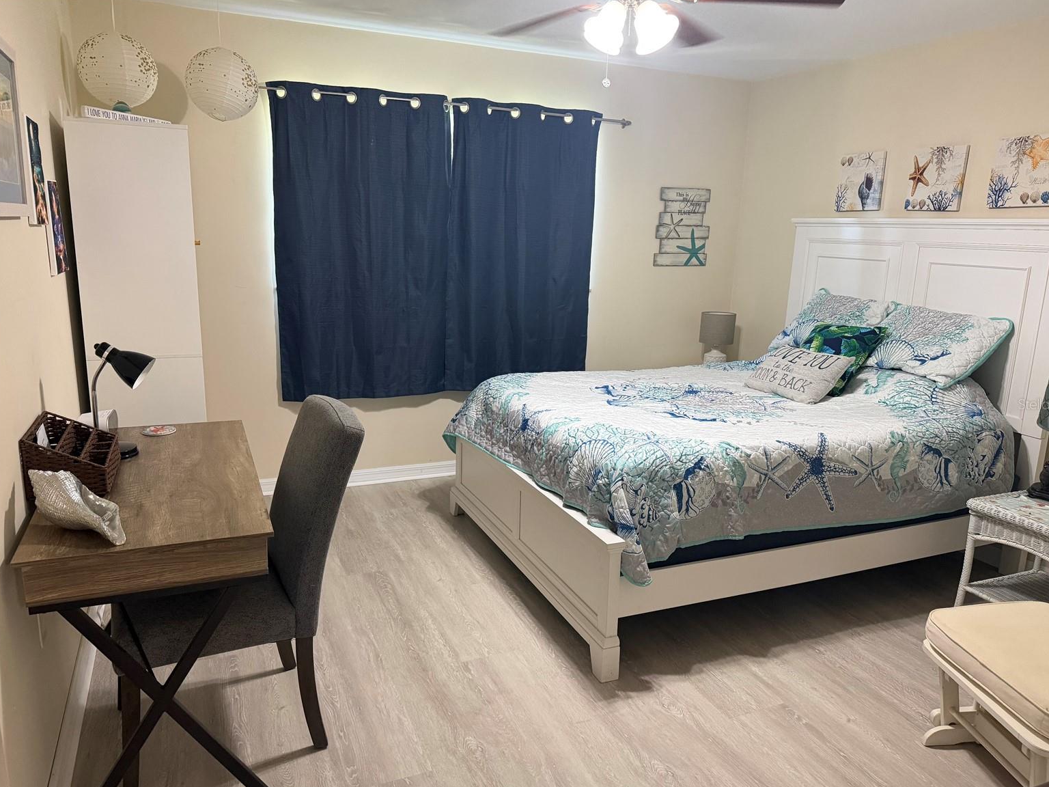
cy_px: 404
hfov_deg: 69.4
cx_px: 536
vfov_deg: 54.9
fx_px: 758
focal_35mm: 25
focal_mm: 6.76
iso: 400
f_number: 1.78
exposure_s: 1/60
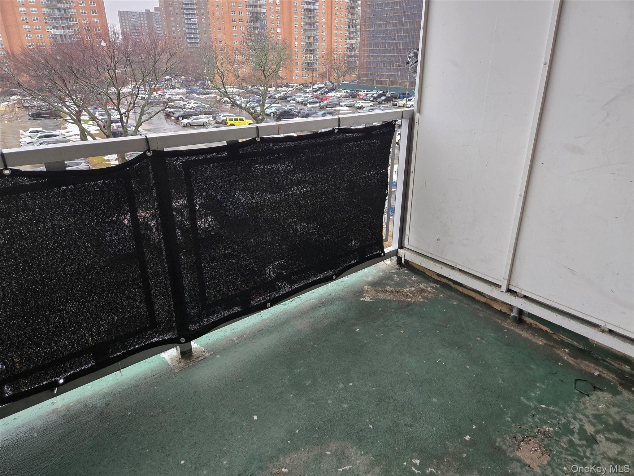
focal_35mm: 23
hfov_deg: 73.9
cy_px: 238
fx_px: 421
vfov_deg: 58.9
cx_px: 317
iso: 400
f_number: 1.8
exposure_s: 1/120
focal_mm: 5.4
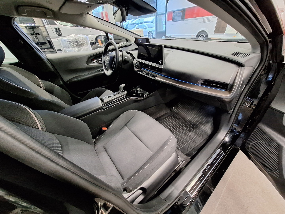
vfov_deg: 89.9
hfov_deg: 106.2
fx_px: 107
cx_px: 142
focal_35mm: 13
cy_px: 107
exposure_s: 1/25
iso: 400
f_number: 2.2
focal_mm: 1.74
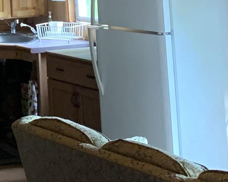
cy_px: -148
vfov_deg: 10.6
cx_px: -34
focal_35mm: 137
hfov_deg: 13.7
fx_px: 924
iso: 400
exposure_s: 1/40
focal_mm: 4.25
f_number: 1.8
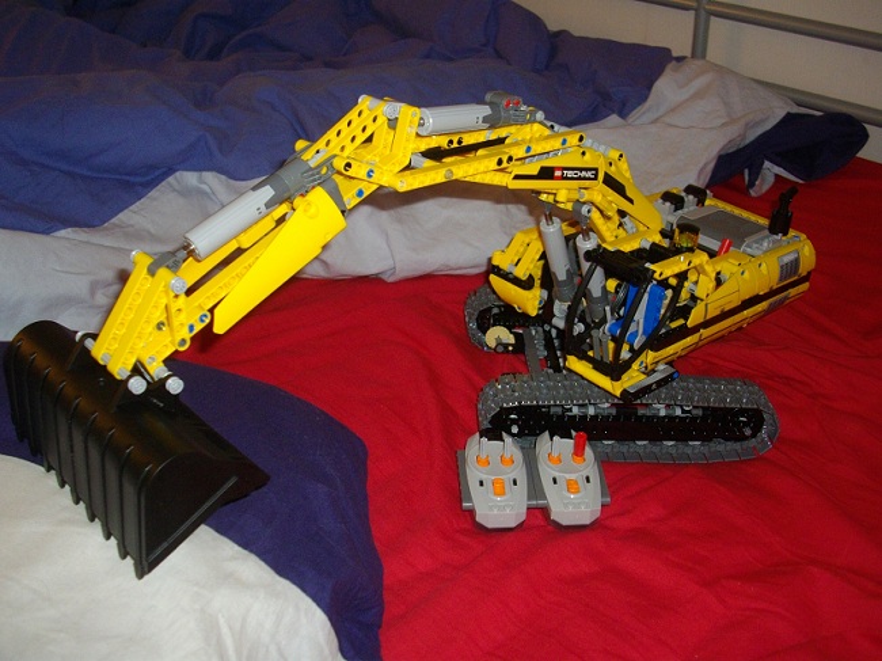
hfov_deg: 50.2
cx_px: 441
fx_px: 942
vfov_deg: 38.6
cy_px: 330
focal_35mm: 37
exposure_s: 1/50
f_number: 2.8
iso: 200
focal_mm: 6.2
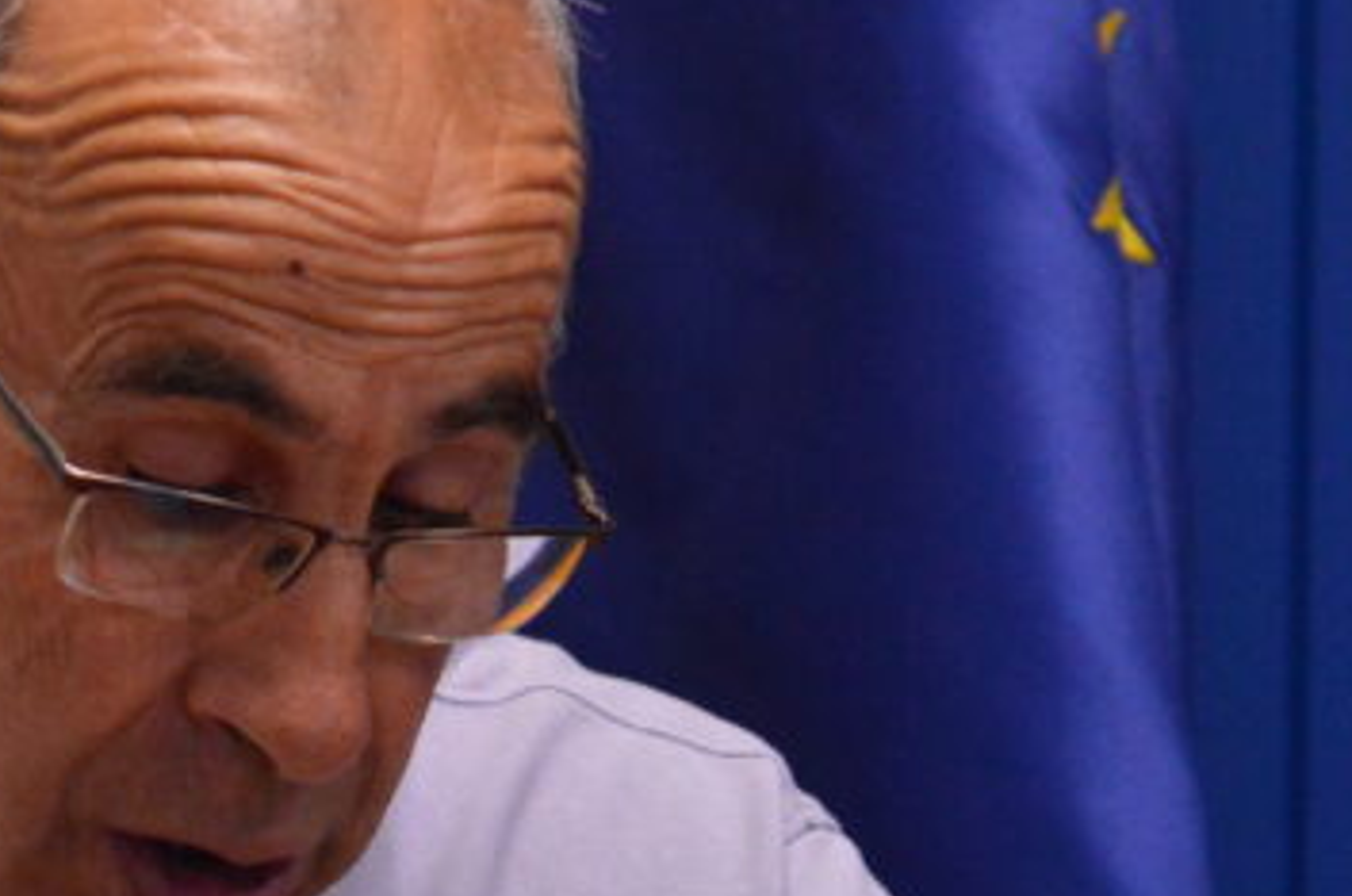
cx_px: 65
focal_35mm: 610
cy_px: 837
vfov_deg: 2.2
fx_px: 22867
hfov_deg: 3.4
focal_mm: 140
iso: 3200
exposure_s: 1/250
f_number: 4.8
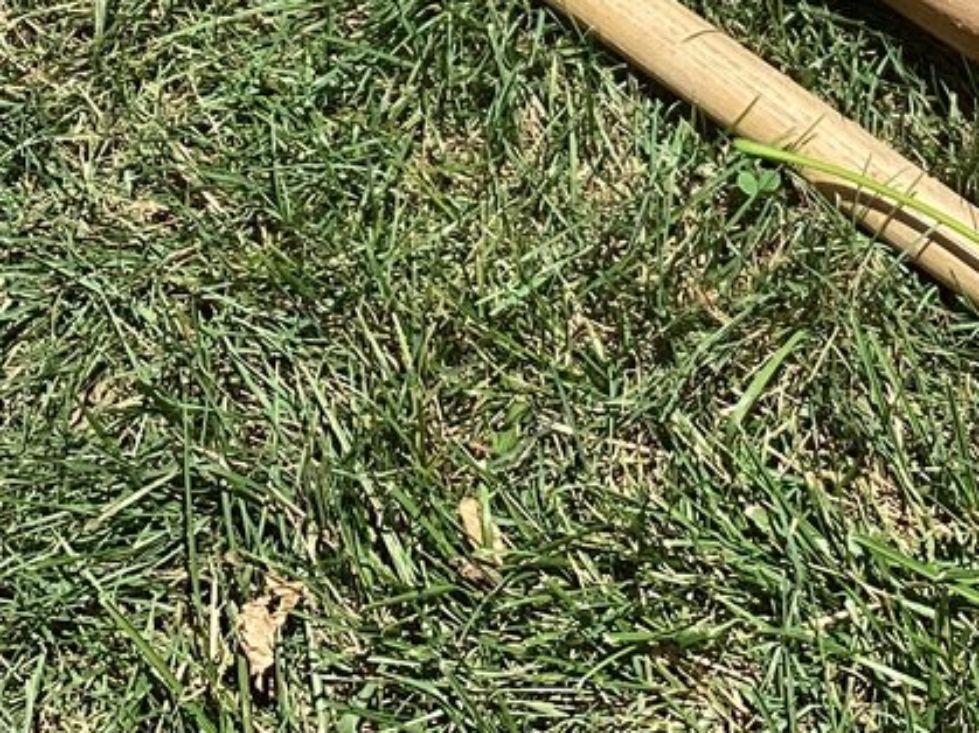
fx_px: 3167
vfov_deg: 12.5
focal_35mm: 112
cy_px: -377
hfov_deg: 17.4
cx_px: 810
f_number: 2.4
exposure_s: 1/981
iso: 25
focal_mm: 3.3
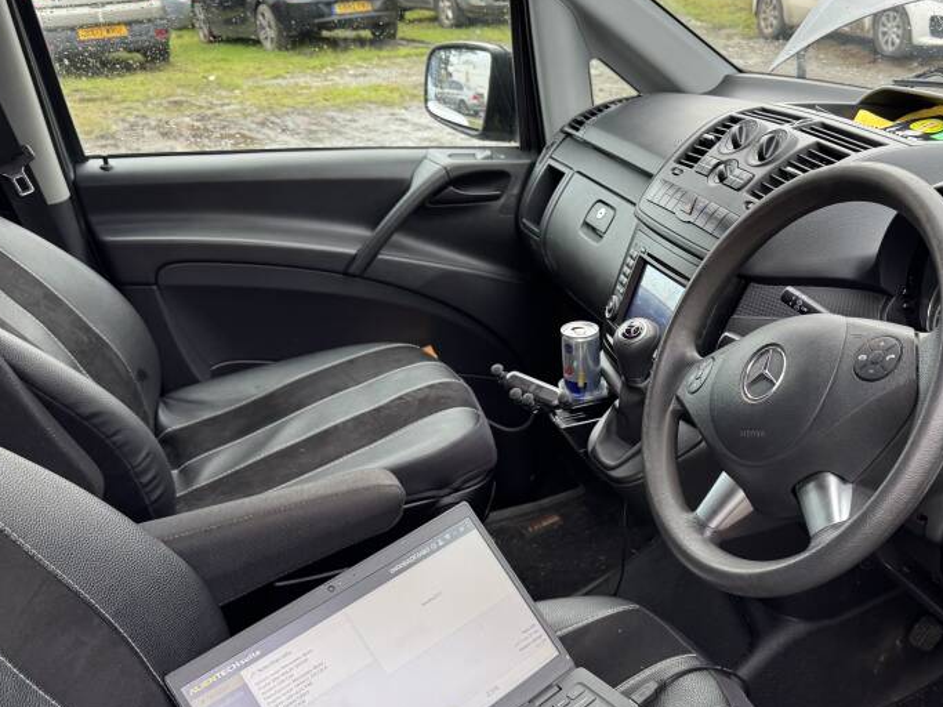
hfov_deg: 50.0
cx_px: 663
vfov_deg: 39.6
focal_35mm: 36
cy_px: 405
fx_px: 981
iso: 125
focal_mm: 6.76
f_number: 1.78
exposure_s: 1/121
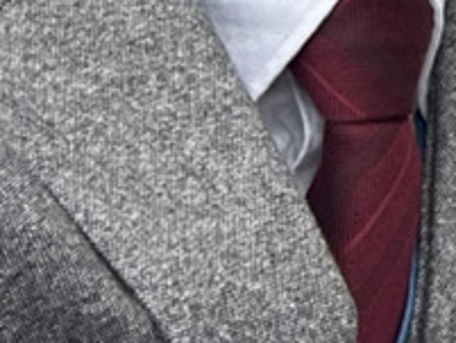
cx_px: 1205
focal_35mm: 137
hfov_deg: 11.2
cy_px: -477
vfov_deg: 9.6
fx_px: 1806
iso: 25
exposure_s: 1/373
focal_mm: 2.69
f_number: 1.9
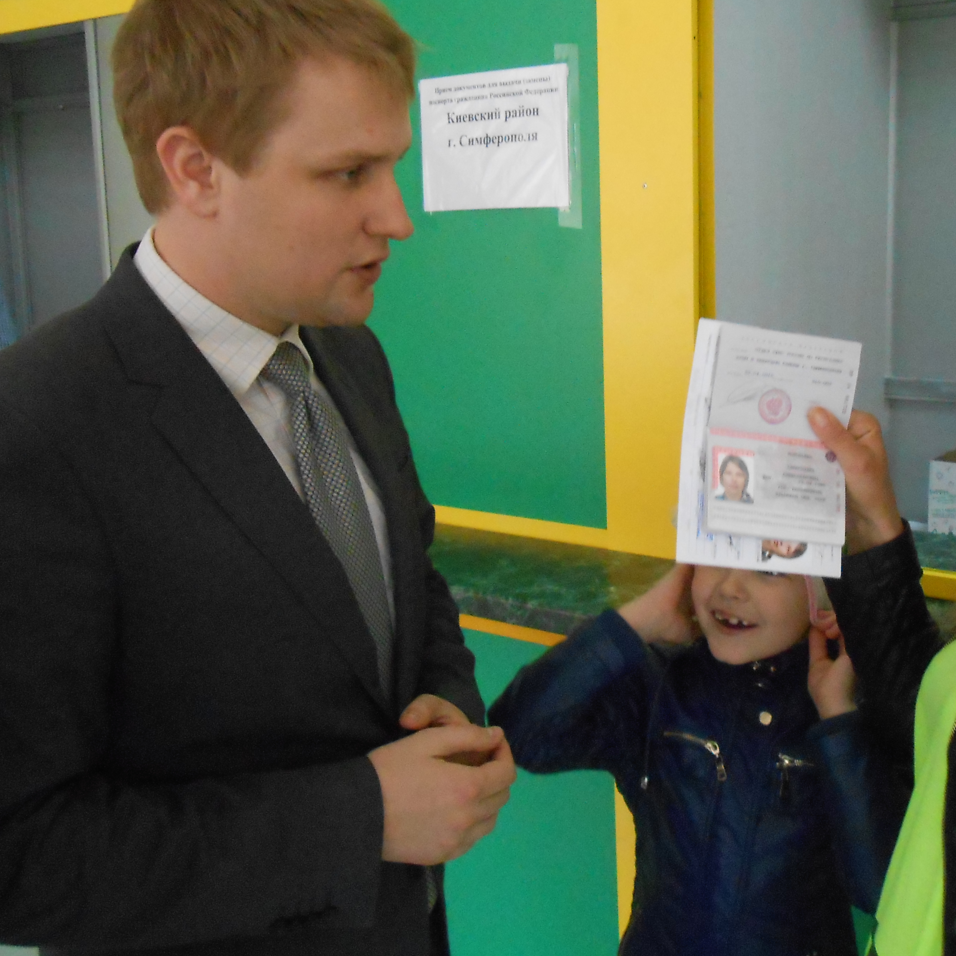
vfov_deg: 43.7
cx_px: 651
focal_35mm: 38
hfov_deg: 43.1
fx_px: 1187
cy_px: 408
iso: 800
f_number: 3.5
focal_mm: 4.6
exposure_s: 1/80
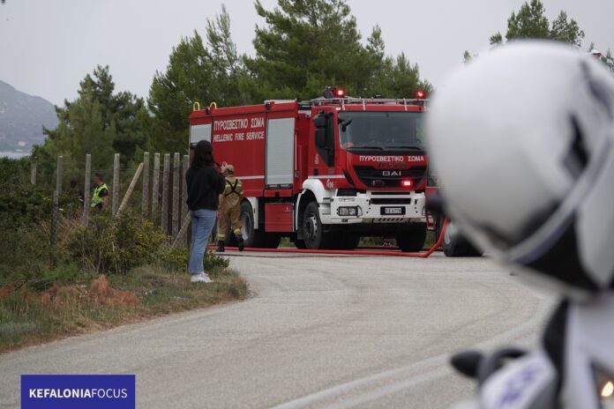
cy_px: 204
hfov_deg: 9.9
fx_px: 3530
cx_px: 307
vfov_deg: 6.6
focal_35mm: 207
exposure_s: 1/250
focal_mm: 75.77
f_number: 4
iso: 100
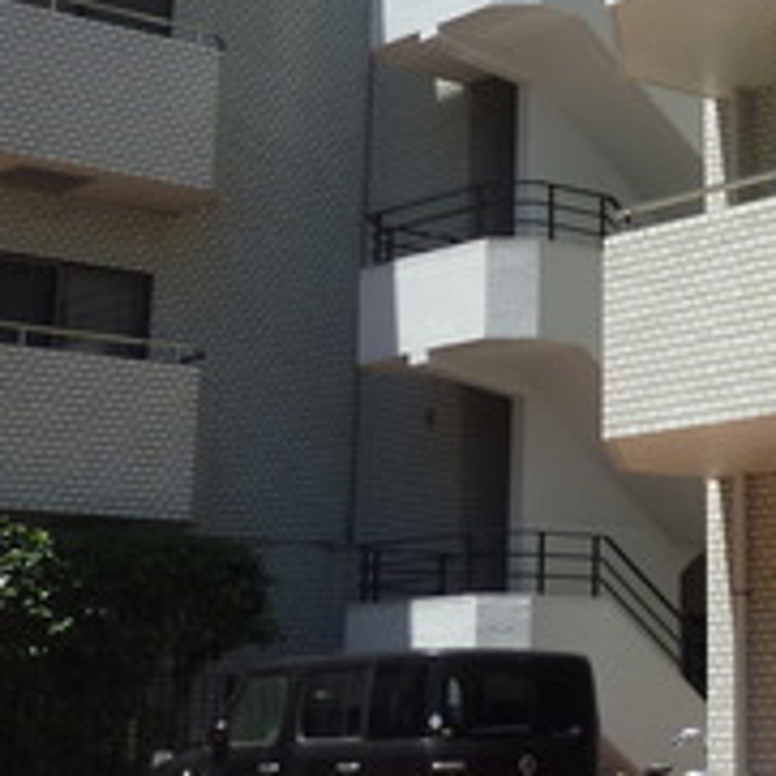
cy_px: 43
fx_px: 2156
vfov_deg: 19.9
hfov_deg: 19.9
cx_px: 742
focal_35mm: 85
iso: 80
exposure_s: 1/500
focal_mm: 4.4
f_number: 3.5
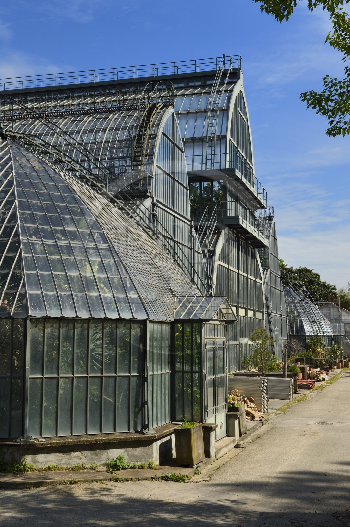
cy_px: 264
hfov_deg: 26.9
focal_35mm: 50
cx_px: 175
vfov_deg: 39.6
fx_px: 730
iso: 200
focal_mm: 50
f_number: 14
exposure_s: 1/250
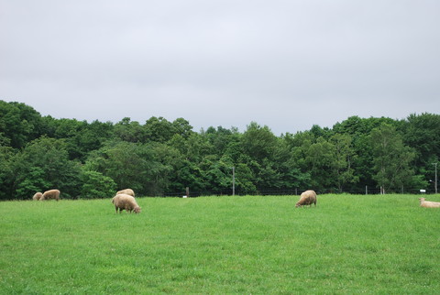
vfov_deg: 16.6
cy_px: 148
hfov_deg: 24.6
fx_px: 1010
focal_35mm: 82
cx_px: 220
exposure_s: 1/200
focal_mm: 55
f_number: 7.1
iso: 100
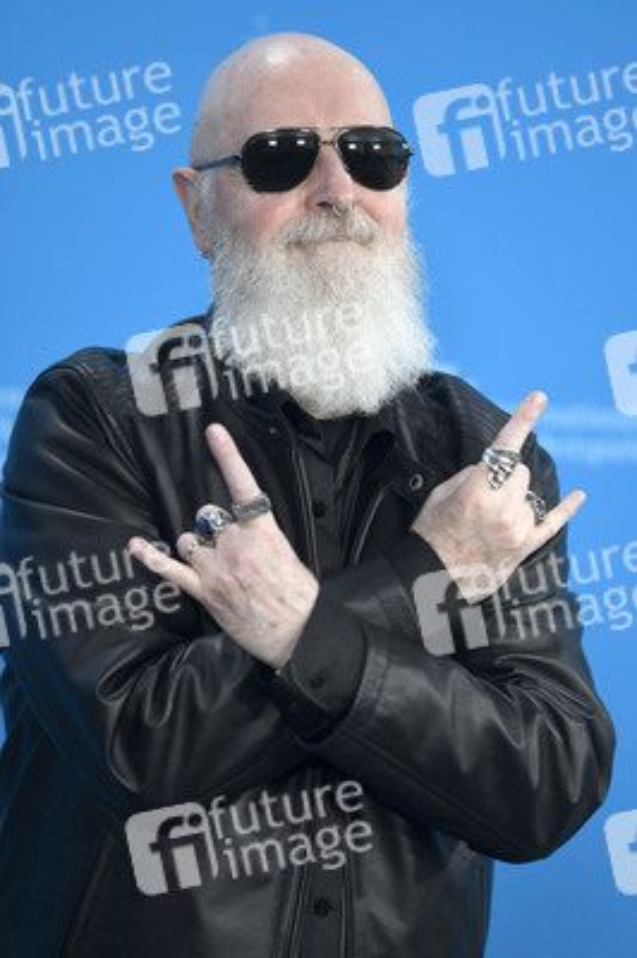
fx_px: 5184
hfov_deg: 7.0
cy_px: 479
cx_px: 318
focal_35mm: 195
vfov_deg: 10.6
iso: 800
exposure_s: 1/320
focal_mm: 195
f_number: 3.5
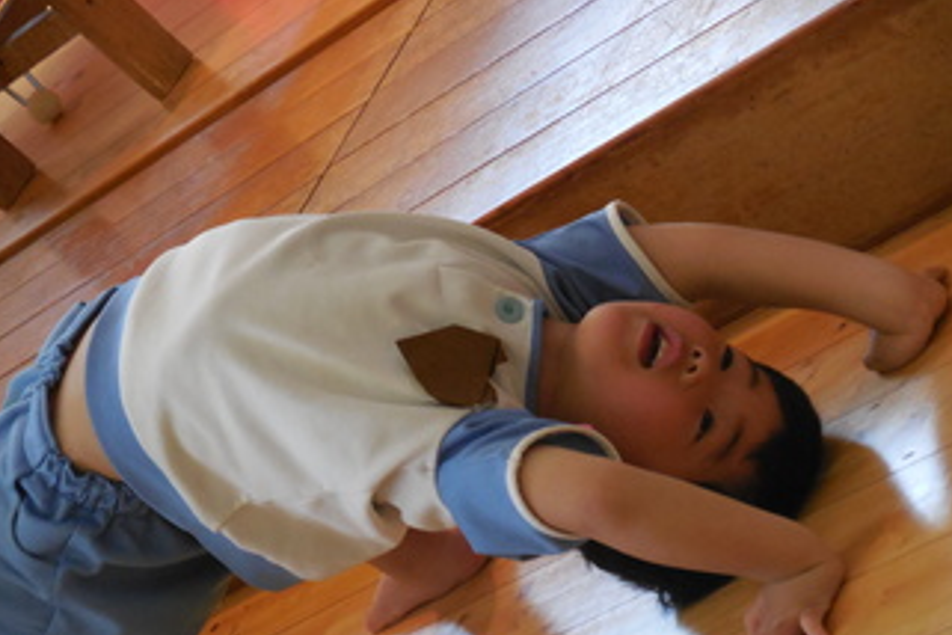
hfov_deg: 9.3
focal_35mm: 221
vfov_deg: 6.2
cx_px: 510
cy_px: 356
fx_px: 5844
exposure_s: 1/125
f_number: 5.6
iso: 800
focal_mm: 35.1
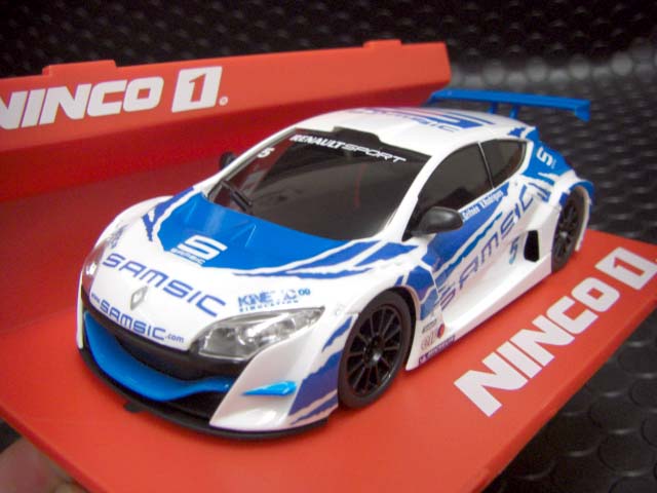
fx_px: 721
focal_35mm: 38
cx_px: 328
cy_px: 246
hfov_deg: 49.0
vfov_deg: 37.7
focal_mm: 6.3
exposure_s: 1/50
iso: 200
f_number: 3.4
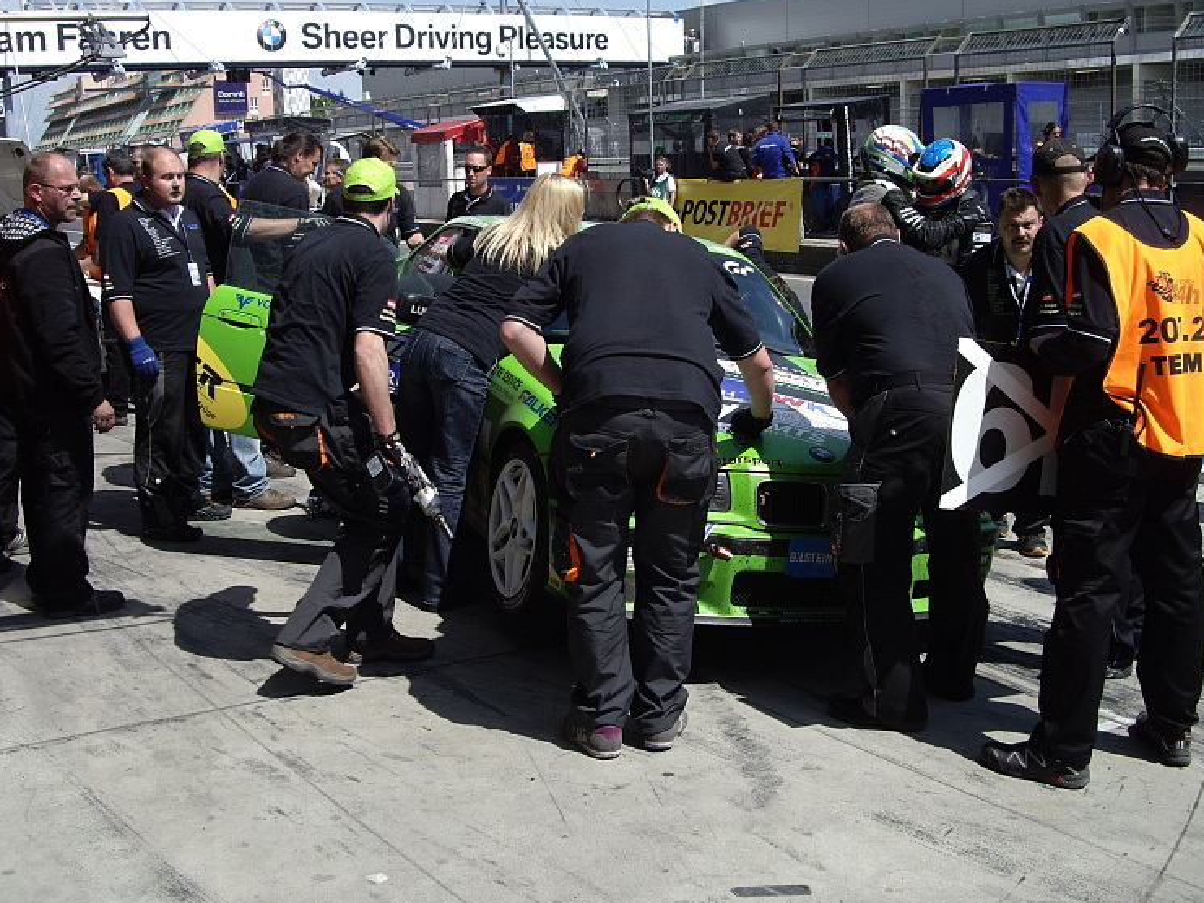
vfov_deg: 35.1
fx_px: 1426
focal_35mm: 41
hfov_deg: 45.8
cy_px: 426
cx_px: 596
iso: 50
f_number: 5.6
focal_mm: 7.9
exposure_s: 1/250
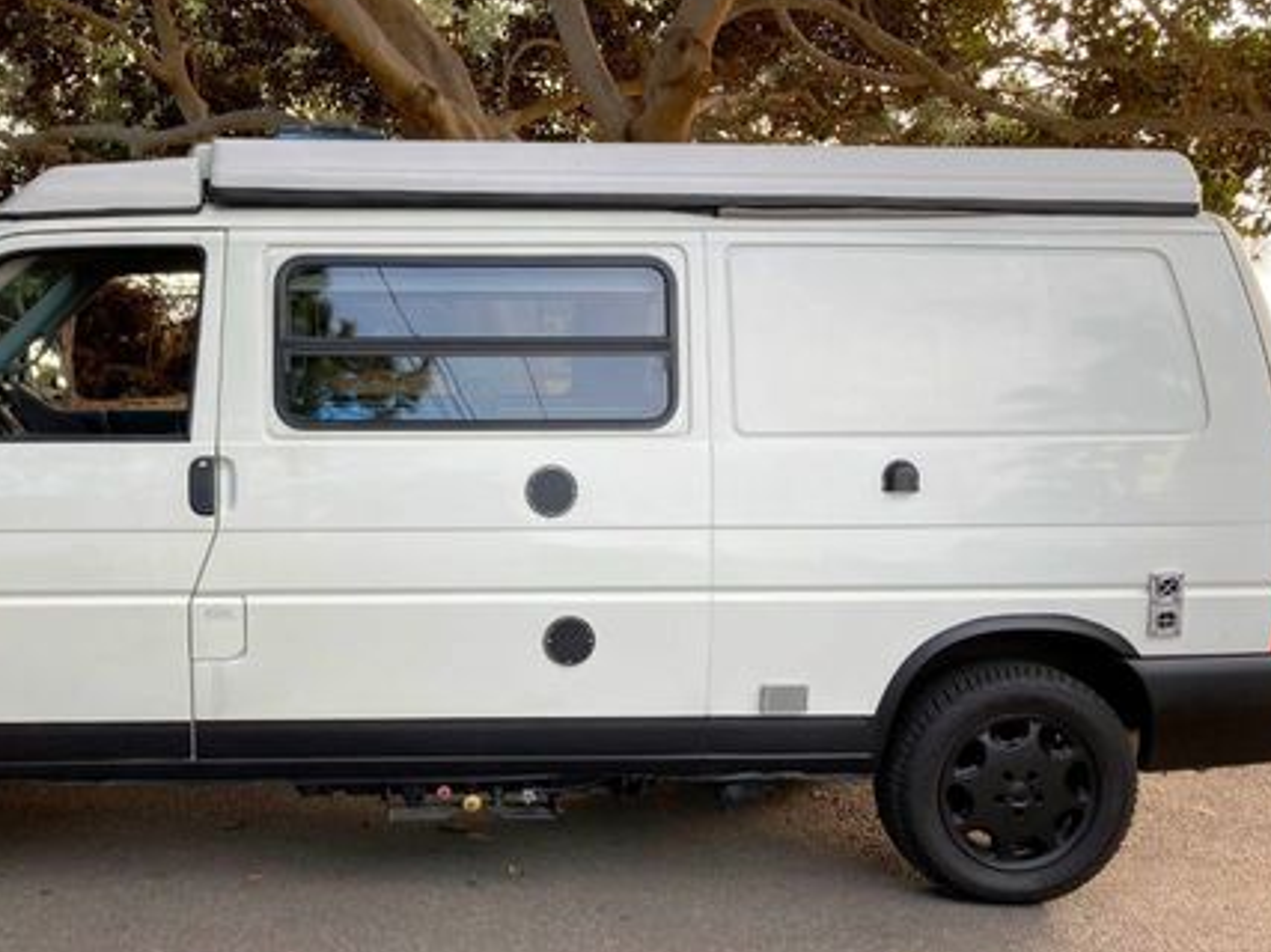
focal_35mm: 42
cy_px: 571
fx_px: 1542
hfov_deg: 44.0
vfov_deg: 34.2
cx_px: 405
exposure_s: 1/134
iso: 20
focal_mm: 3.99
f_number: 1.8
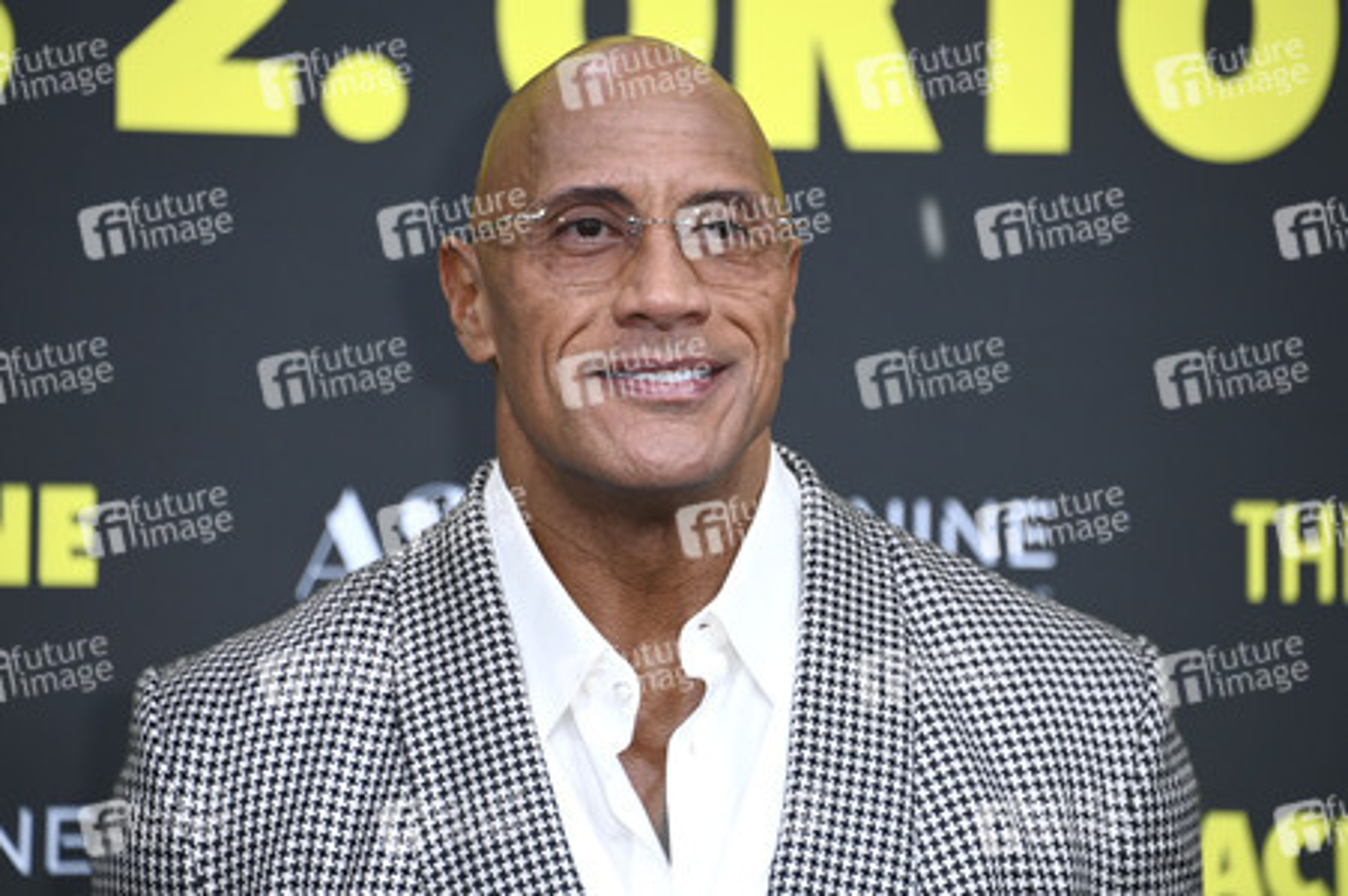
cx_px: 674
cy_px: 448
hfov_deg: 6.9
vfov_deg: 4.6
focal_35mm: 300
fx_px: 11225
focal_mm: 300
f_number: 5.6
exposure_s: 1/250
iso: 1000
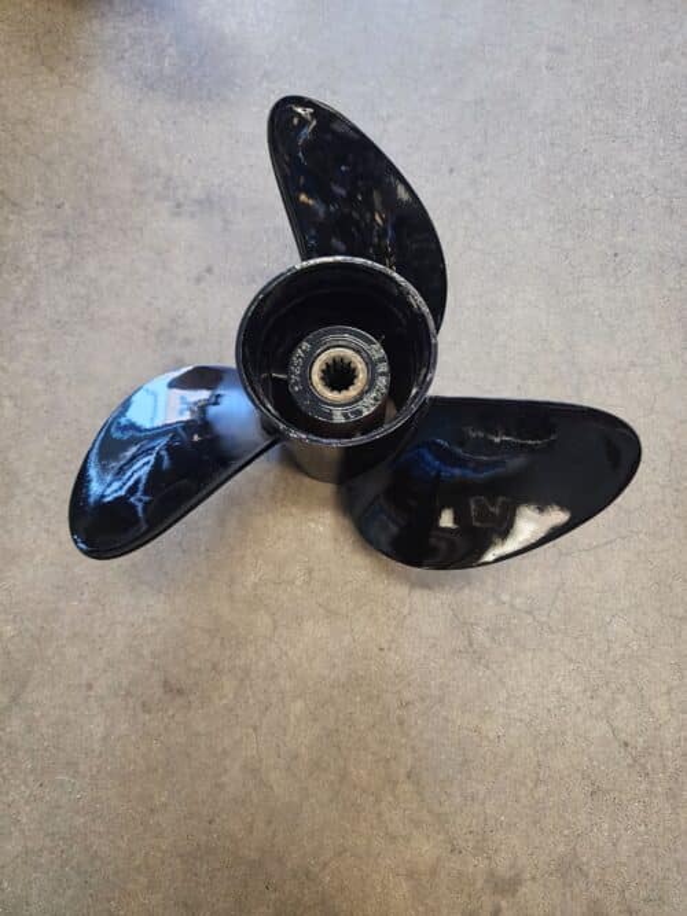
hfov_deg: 58.9
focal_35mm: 23
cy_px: 458
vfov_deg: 73.9
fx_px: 609
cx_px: 344
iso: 500
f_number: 1.8
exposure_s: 1/120
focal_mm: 6.4
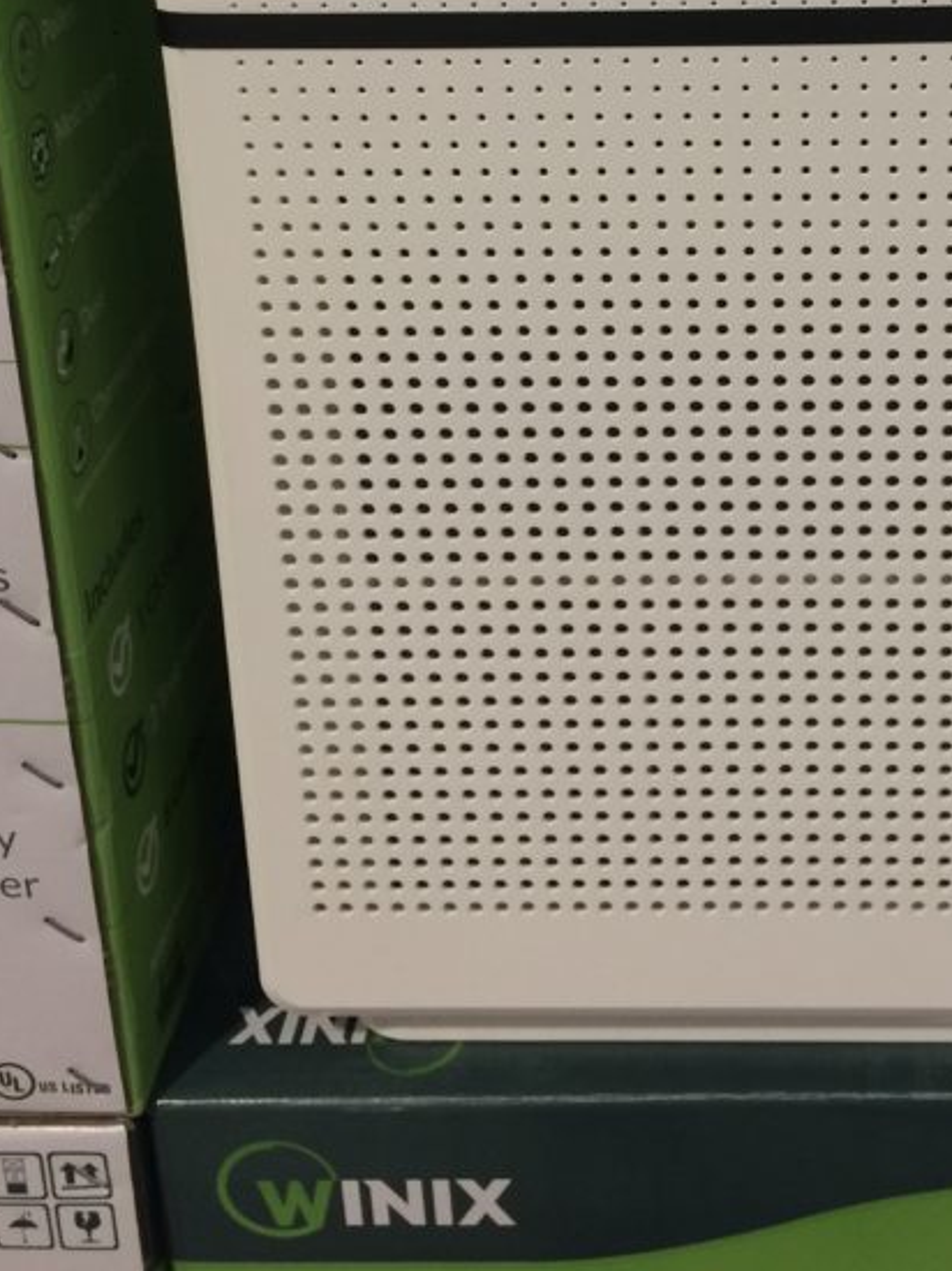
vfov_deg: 33.4
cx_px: 797
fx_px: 1982
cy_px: 90
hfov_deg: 26.4
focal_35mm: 54
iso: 80
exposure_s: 1/30
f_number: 2.2
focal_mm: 4.15
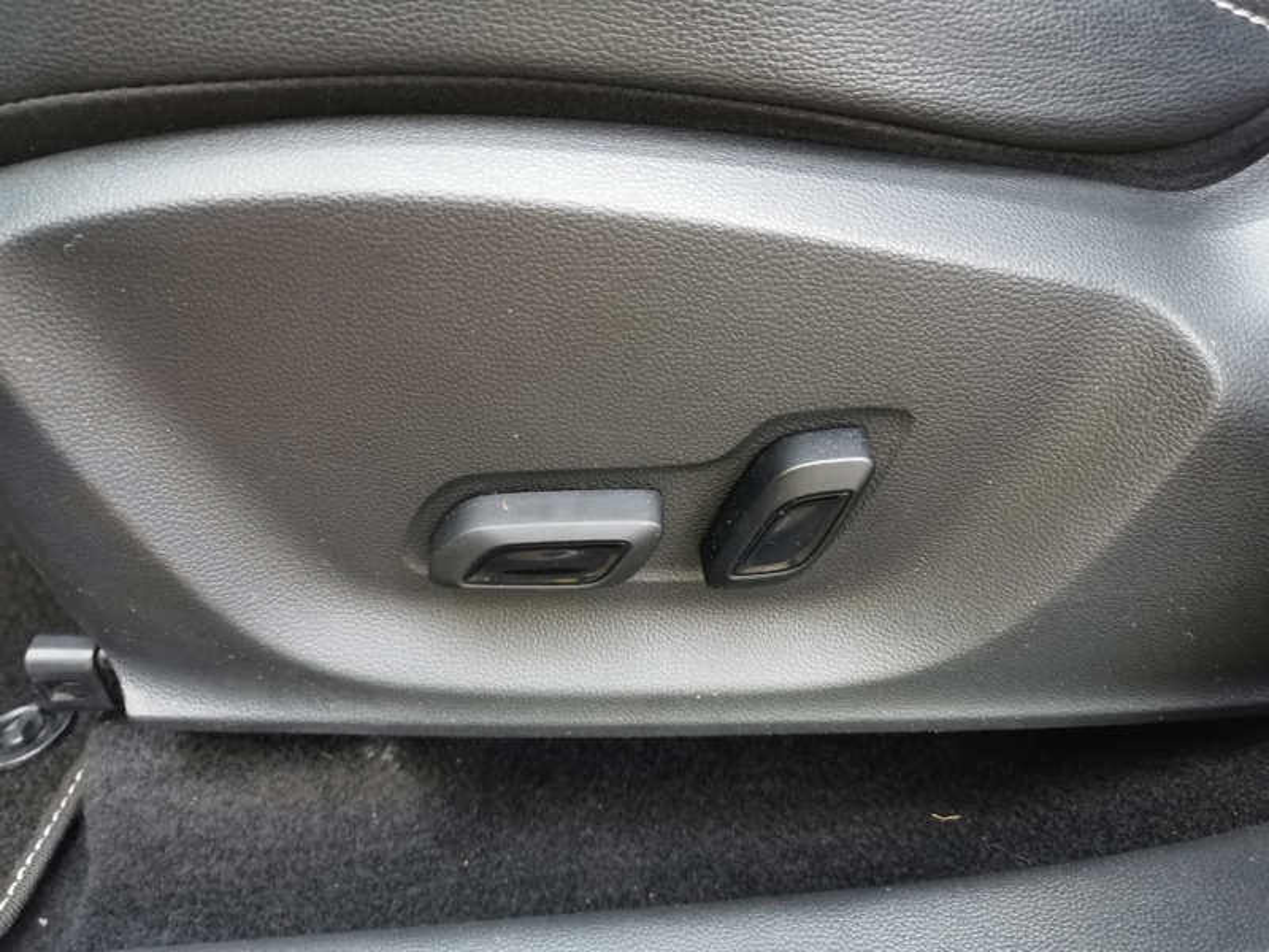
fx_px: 990
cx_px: 634
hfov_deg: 65.3
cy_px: 476
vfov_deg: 51.4
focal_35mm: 27
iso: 500
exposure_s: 1/25
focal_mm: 5.58
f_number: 1.8
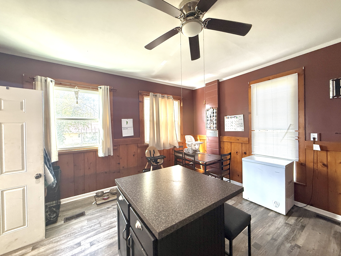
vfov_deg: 85.7
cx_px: 170
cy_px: 128
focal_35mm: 14
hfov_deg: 102.1
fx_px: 138
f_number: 2.2
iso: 250
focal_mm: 2.22
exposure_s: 1/120
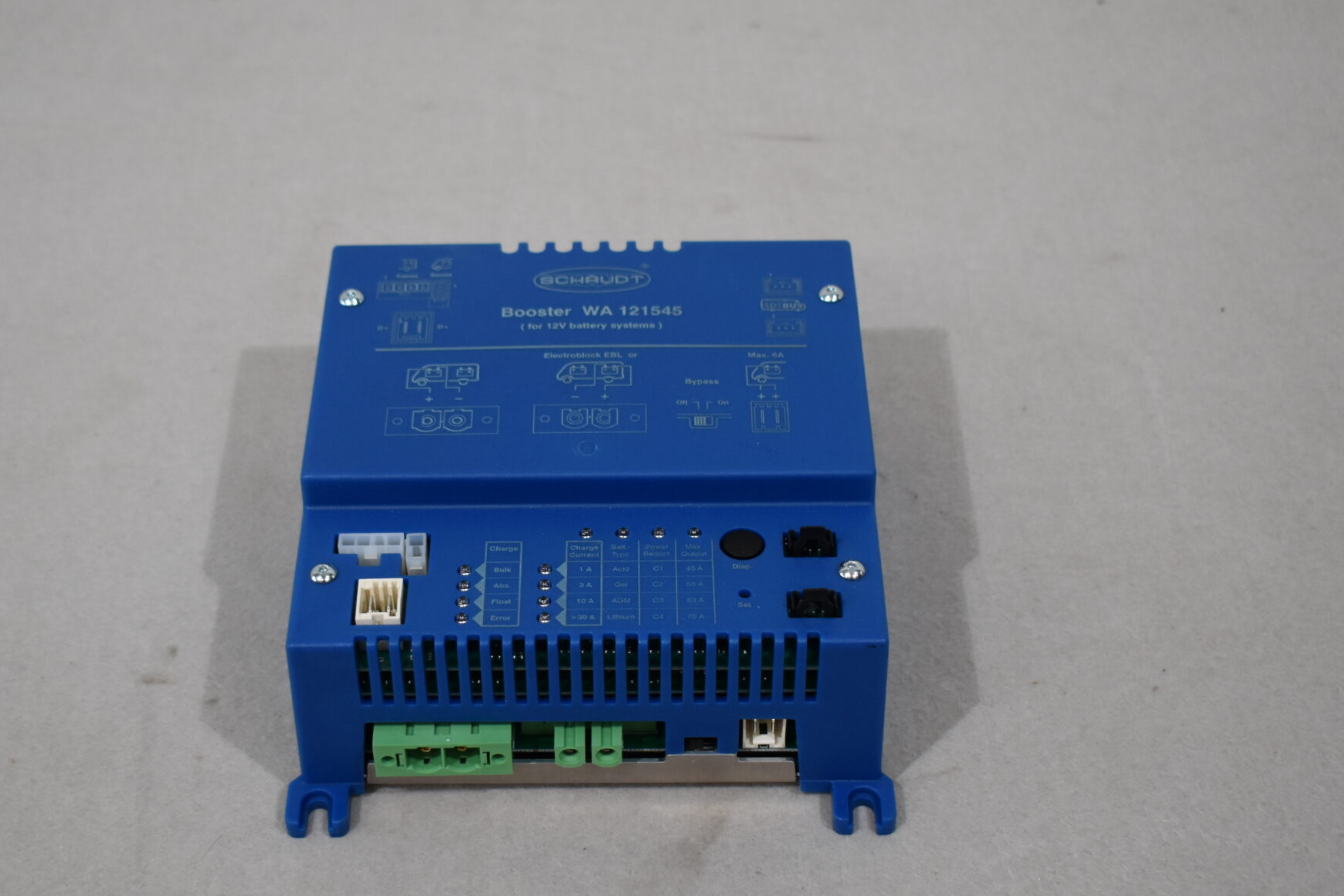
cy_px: 530
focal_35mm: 64
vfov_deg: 21.3
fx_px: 2379
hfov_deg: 31.5
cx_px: 598
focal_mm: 29
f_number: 4.2
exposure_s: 1/250
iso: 560
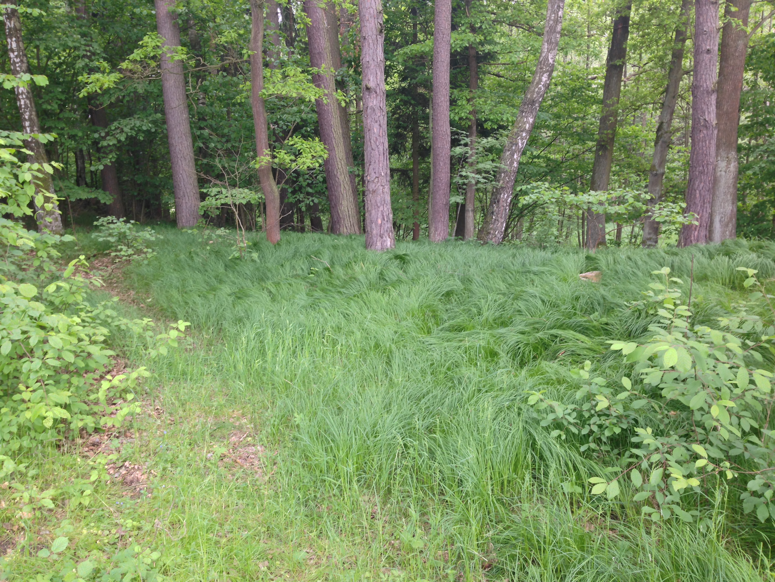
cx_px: 388
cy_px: 291
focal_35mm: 33
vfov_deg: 42.9
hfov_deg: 55.4
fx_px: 739
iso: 50
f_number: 2.4
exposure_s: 1/24
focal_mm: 4.12
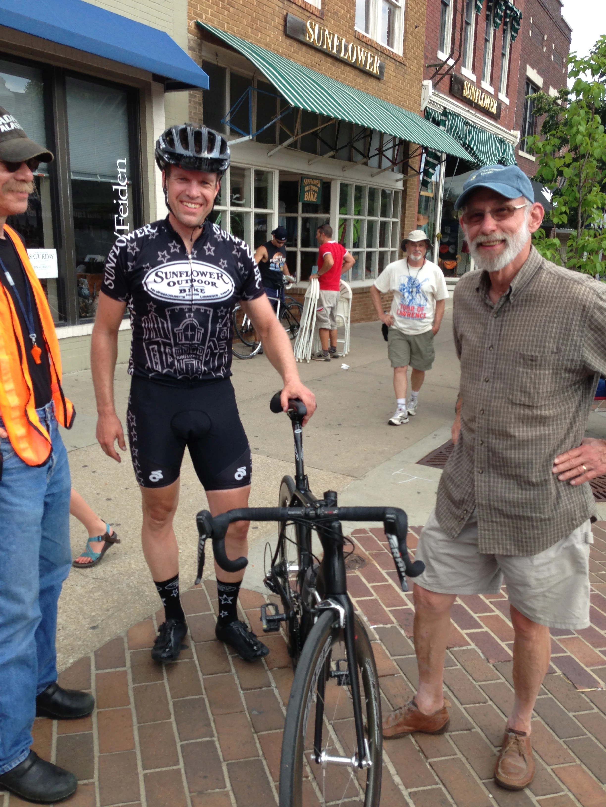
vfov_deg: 55.4
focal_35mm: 33
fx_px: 770
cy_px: 404
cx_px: 303
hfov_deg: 42.9
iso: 50
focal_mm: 4.13
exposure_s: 1/433
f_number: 2.4
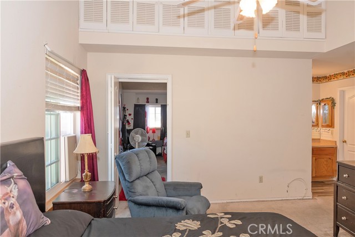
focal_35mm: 25
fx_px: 247
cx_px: 178
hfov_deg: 71.5
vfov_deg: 51.3
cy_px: 118
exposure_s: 1/60
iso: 400
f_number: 5.6
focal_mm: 17
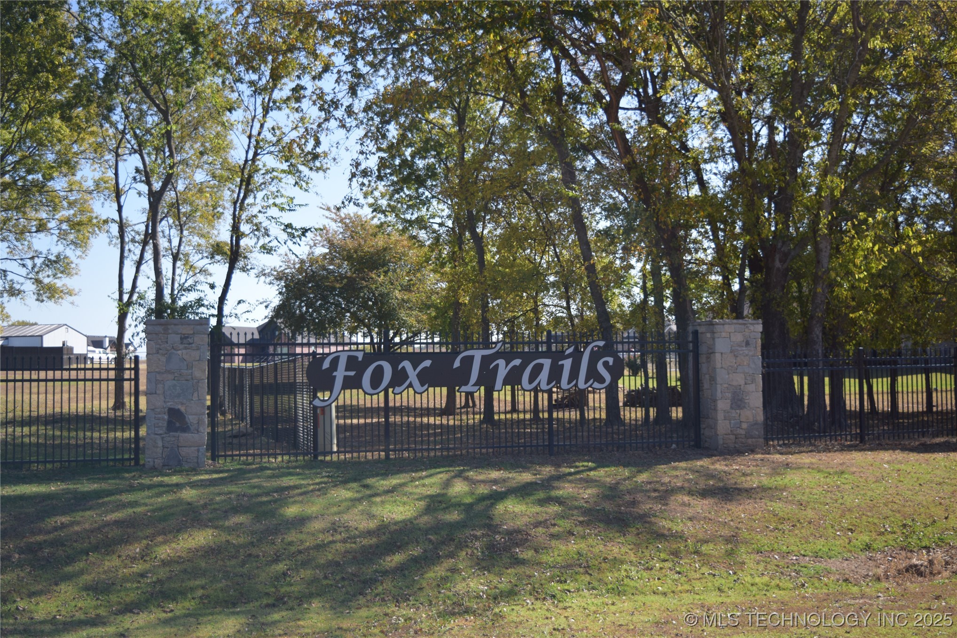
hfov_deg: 46.4
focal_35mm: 42
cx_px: 478
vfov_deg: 31.9
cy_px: 319
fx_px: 1116
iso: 200
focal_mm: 28
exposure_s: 1/1000
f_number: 4.2
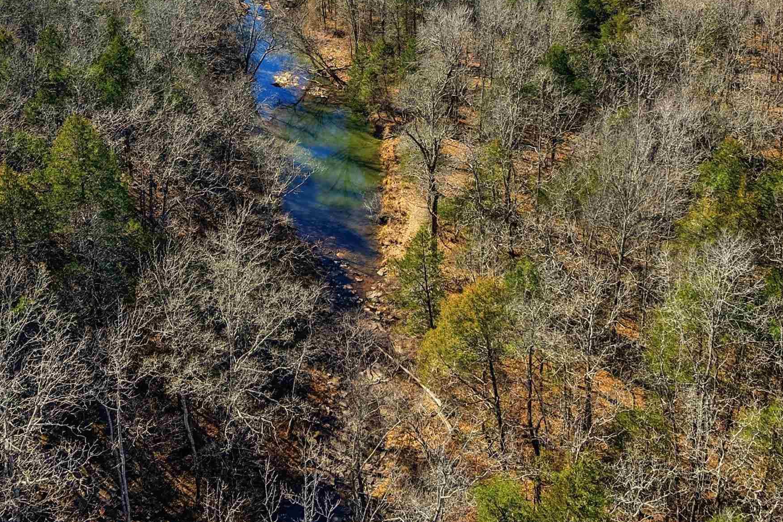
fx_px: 935
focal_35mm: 43
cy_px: 55
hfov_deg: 45.4
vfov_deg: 29.9
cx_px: 371
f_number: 1.8
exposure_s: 1/6400
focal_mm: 8.7
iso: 350
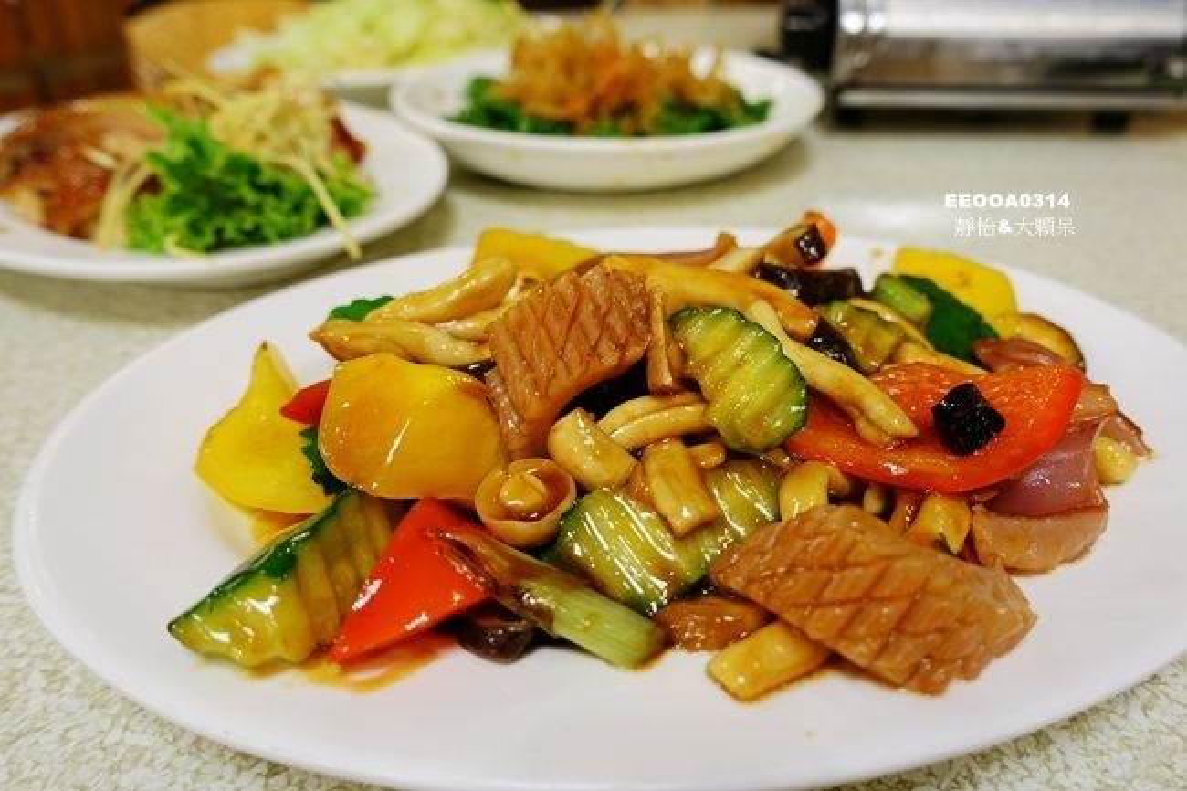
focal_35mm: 24
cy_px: 396
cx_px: 594
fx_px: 791
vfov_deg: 53.1
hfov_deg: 73.8
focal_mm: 8.8
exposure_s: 1/30
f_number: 2.5
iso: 125
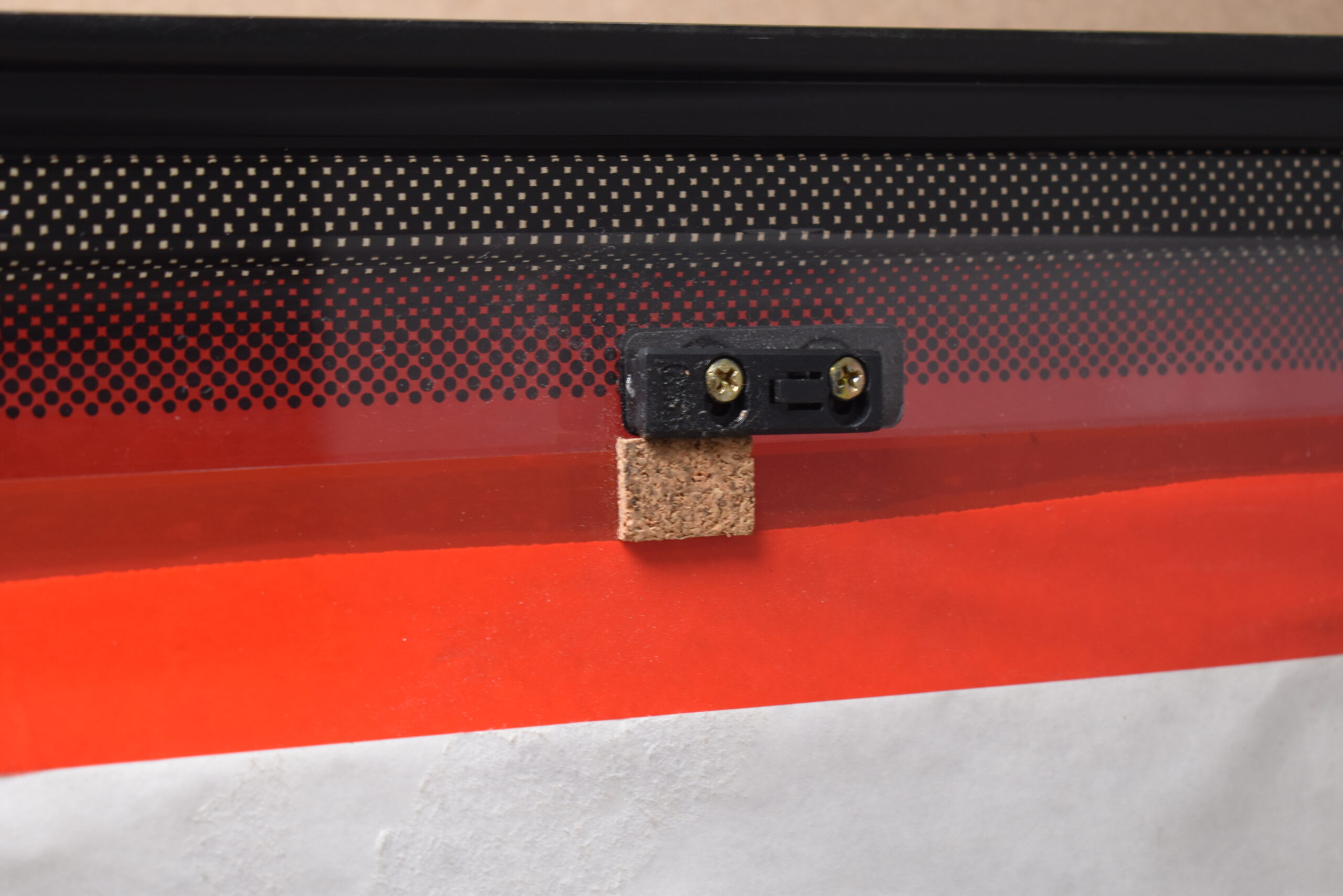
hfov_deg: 24.6
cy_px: 448
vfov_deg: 16.6
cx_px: 672
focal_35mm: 82
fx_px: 3078
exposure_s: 1/60
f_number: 6.3
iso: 400
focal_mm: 55
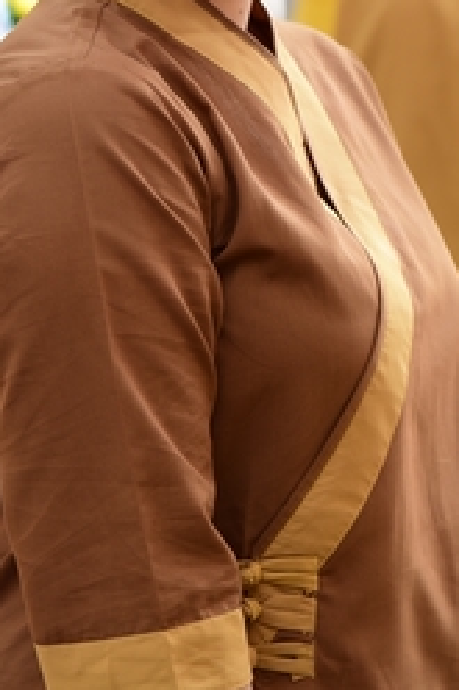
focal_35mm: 315
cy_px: -19
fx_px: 6032
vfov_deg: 6.5
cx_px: 270
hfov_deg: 4.4
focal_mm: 120
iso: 125
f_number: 5
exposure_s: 1/60
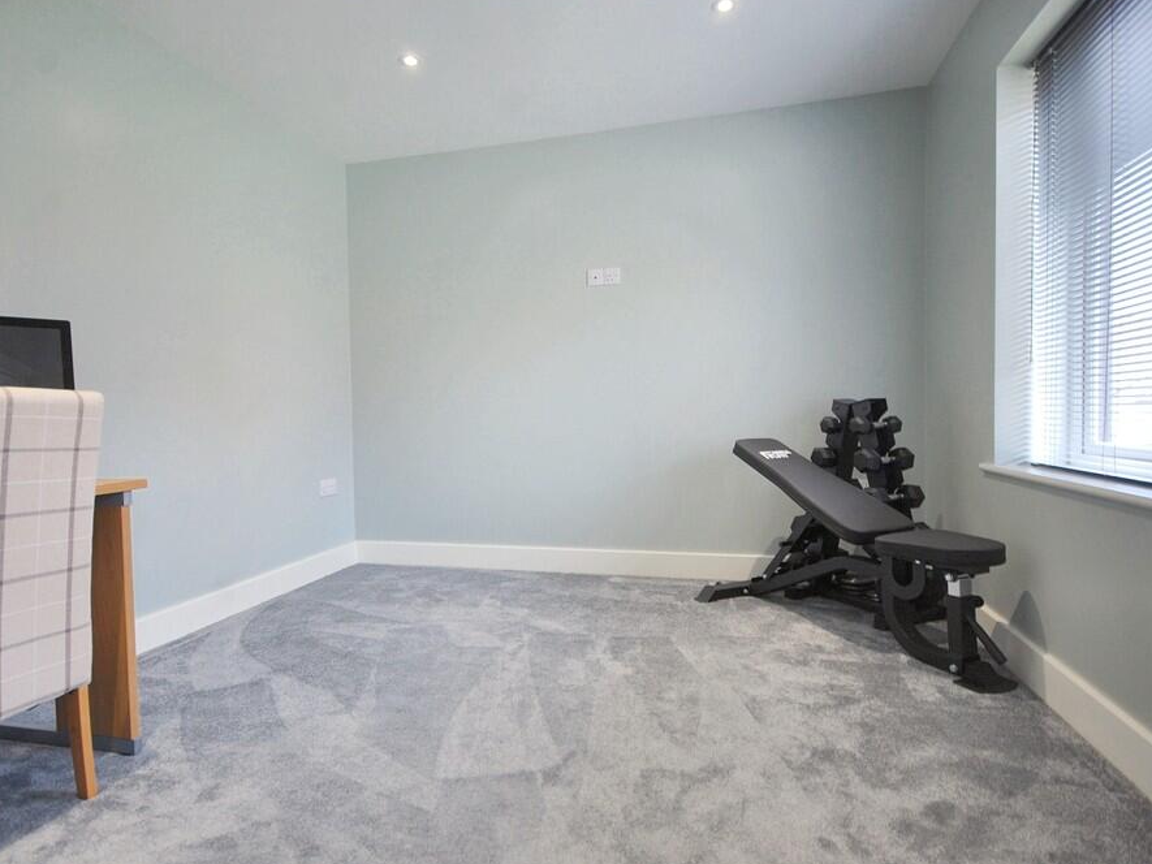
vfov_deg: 66.0
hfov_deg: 81.7
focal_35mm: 20
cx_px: 552
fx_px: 666
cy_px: 430
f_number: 4.5
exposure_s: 1/15
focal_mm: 12
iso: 200
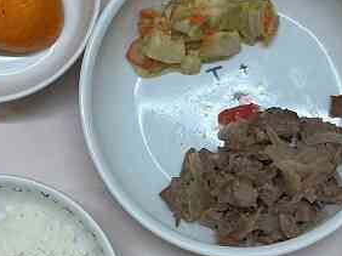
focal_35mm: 83
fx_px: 819
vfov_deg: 17.8
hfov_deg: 23.5
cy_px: 132
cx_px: 224
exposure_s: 1/120
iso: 50
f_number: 1.8
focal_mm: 3
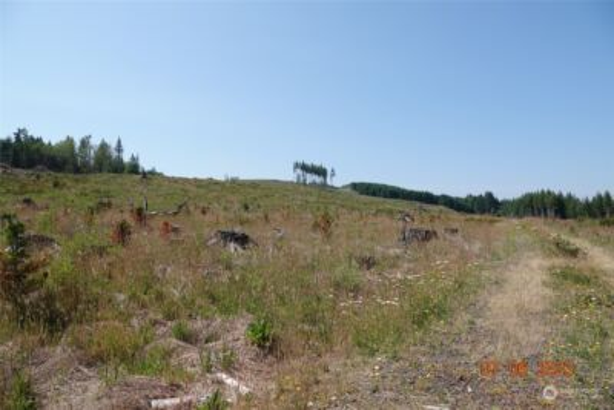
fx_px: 409
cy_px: 205
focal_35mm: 24
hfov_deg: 73.7
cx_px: 307
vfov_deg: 53.2
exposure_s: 1/800
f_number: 4
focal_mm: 8.8
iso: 100
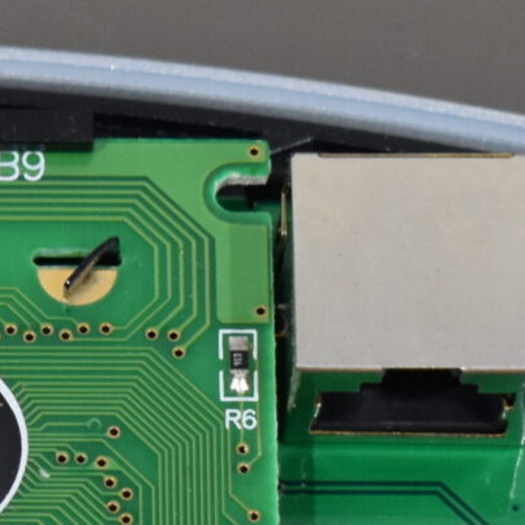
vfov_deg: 3.9
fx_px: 7648
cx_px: -326
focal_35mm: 446
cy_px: 475
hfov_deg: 3.9
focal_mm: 55
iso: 1000
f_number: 5.6
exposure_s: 1/125
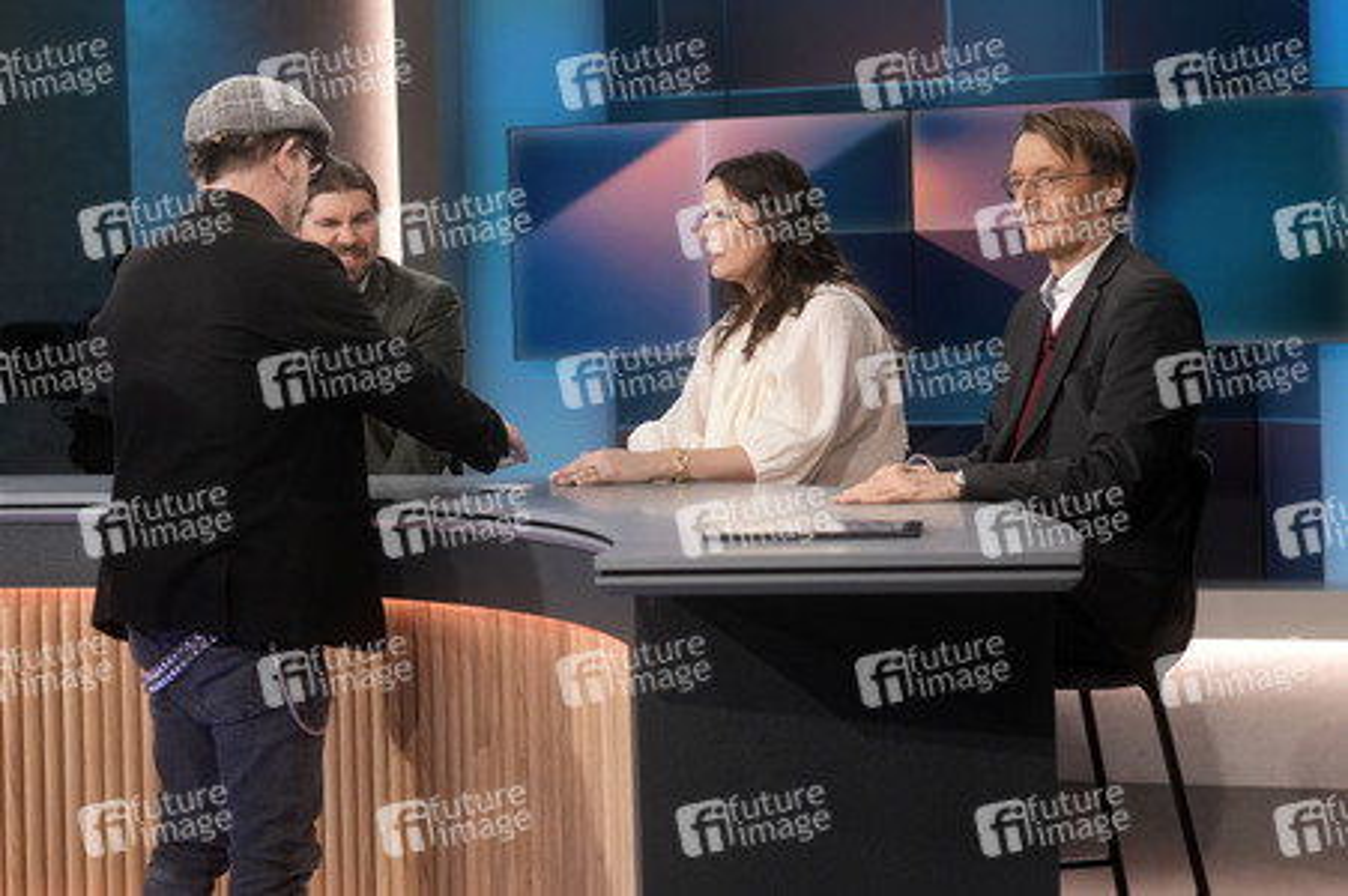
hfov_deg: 43.6
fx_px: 1684
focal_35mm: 45
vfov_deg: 29.8
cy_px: 448
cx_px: 674
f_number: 2.2
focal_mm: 30
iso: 640
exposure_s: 1/125
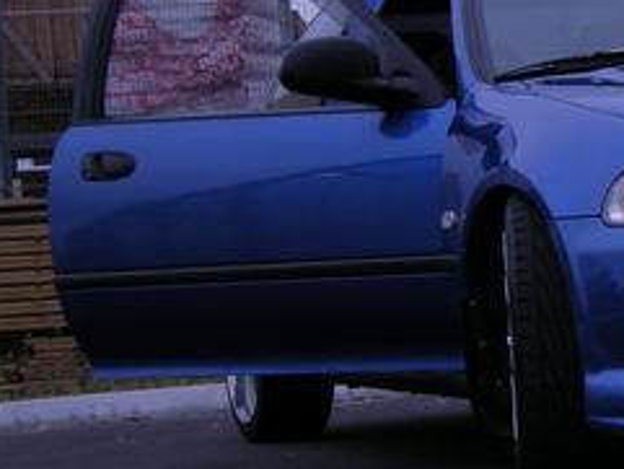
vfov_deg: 9.2
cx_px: 735
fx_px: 2922
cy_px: 267
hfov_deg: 11.9
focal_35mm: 162
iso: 64
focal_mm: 10.1
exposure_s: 1/504
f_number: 4.1
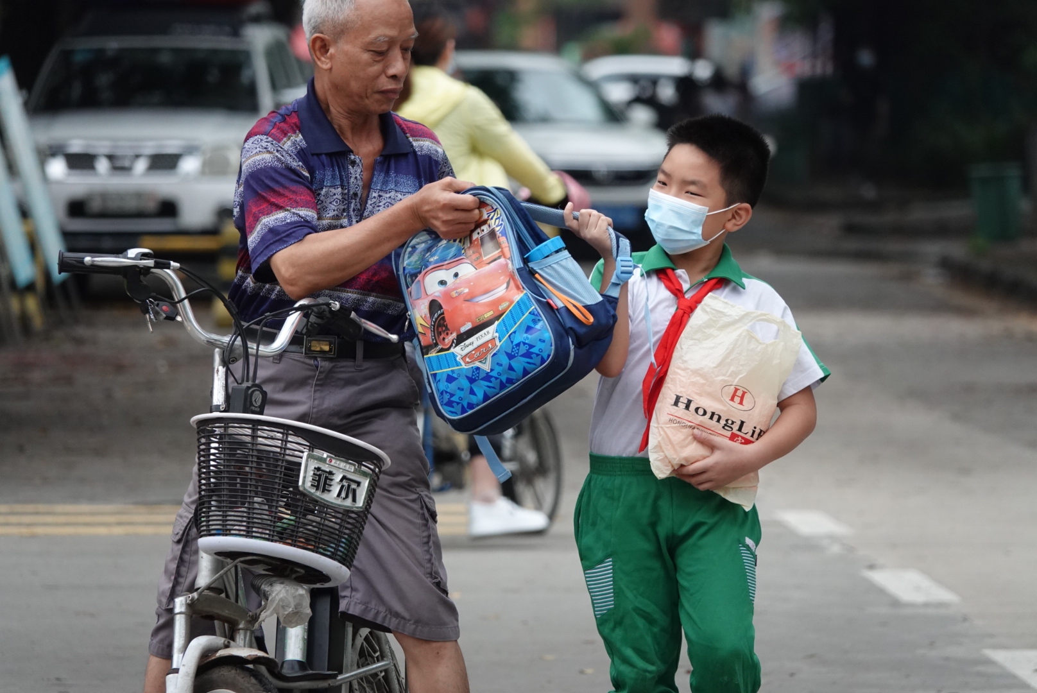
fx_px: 12539
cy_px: 346
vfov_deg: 3.2
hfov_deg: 4.7
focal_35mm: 435
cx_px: 518
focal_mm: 159.66
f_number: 4
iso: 640
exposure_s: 1/640
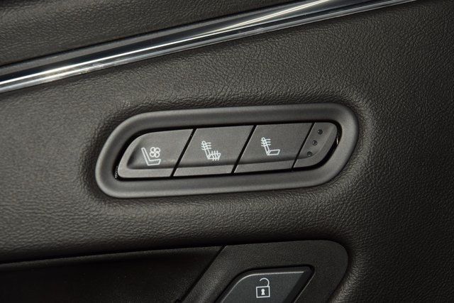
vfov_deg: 13.0
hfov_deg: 19.5
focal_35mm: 105
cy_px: 152
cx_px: 227
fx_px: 1324
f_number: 8
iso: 100
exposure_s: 1/125
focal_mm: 70
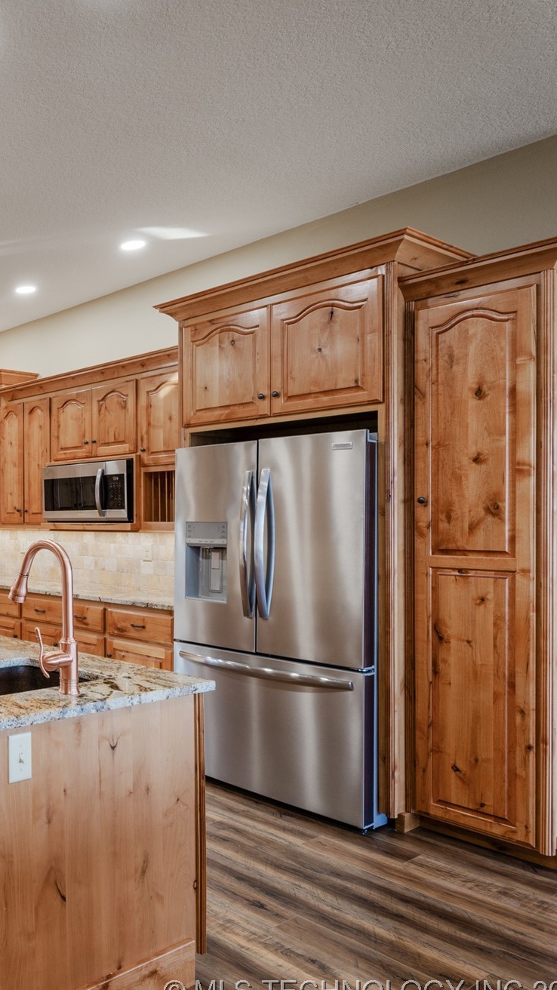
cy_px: 509
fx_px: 683
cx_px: -166
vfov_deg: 71.9
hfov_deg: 33.0
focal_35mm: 26
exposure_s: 1/5
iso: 250
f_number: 9
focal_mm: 16
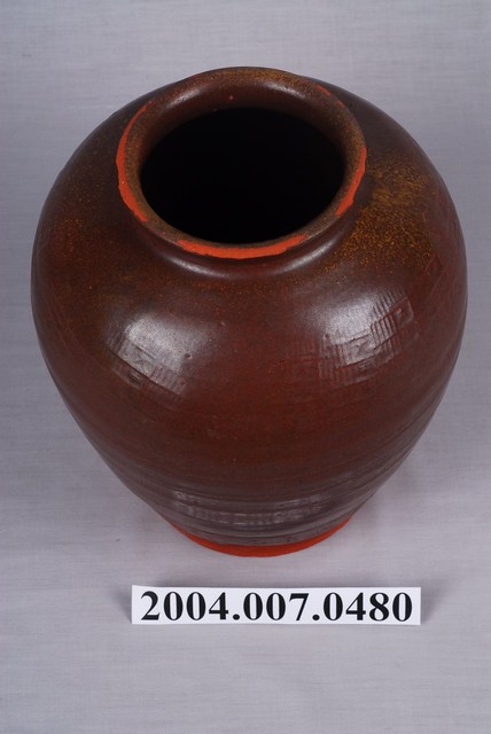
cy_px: 367
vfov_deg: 22.6
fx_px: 1837
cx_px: 246
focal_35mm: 90
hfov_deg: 15.2
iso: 100
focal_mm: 60
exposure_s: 1/125
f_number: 14
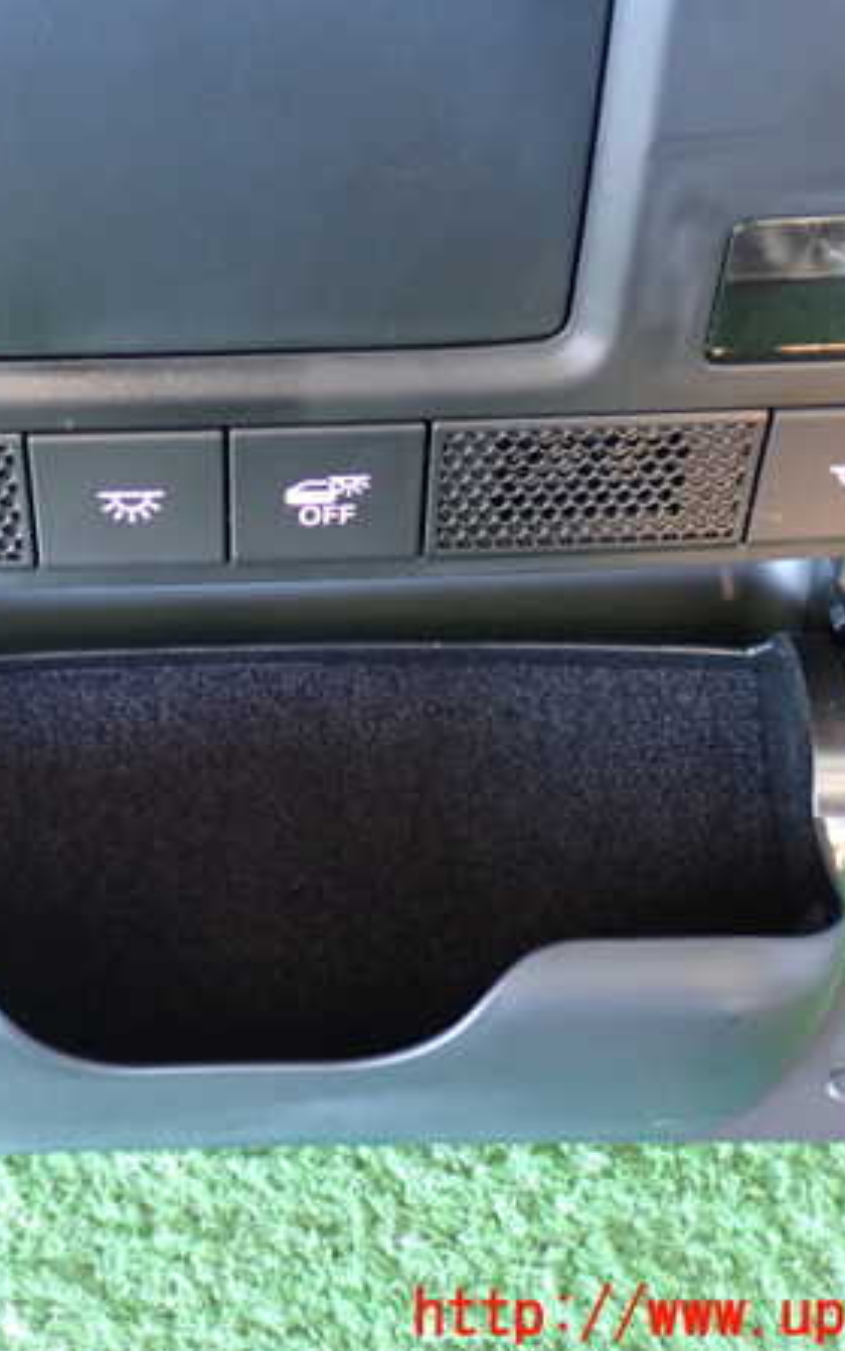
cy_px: 676
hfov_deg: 23.7
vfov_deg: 37.5
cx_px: 190
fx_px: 1990
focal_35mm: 54
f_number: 2.7
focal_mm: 6.83
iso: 800
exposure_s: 1/13
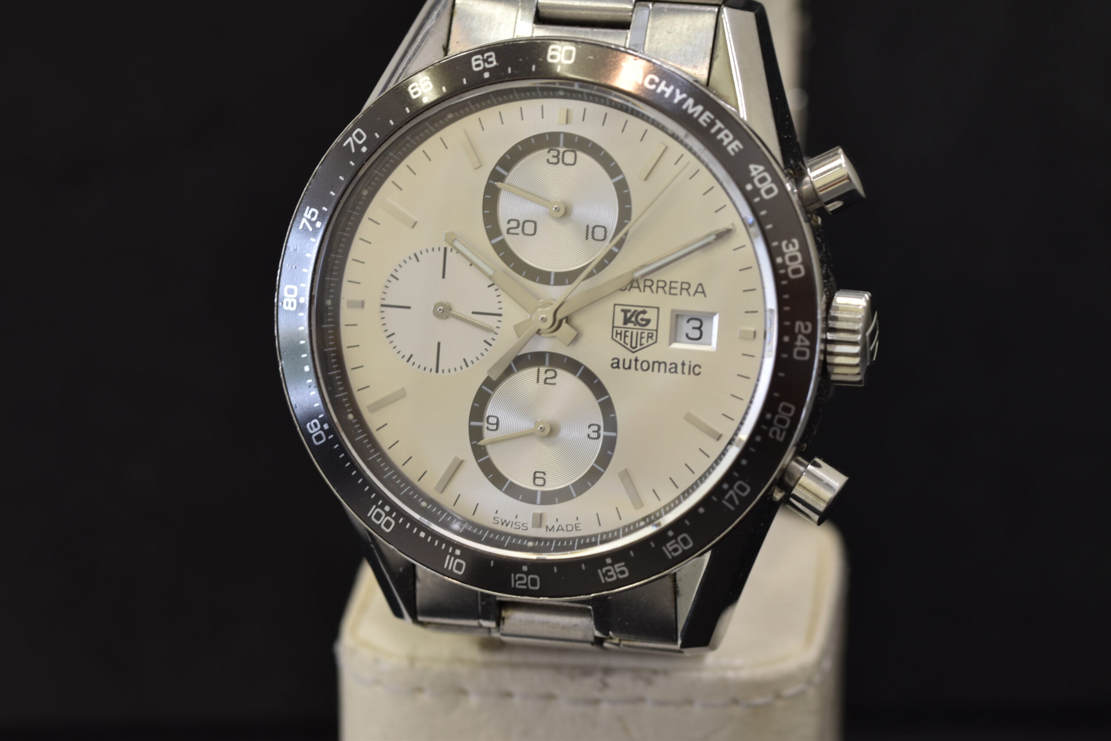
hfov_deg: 15.2
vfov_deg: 10.2
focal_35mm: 135
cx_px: 556
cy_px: 370
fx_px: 4166
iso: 100
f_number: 7.1
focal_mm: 90
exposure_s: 1/10
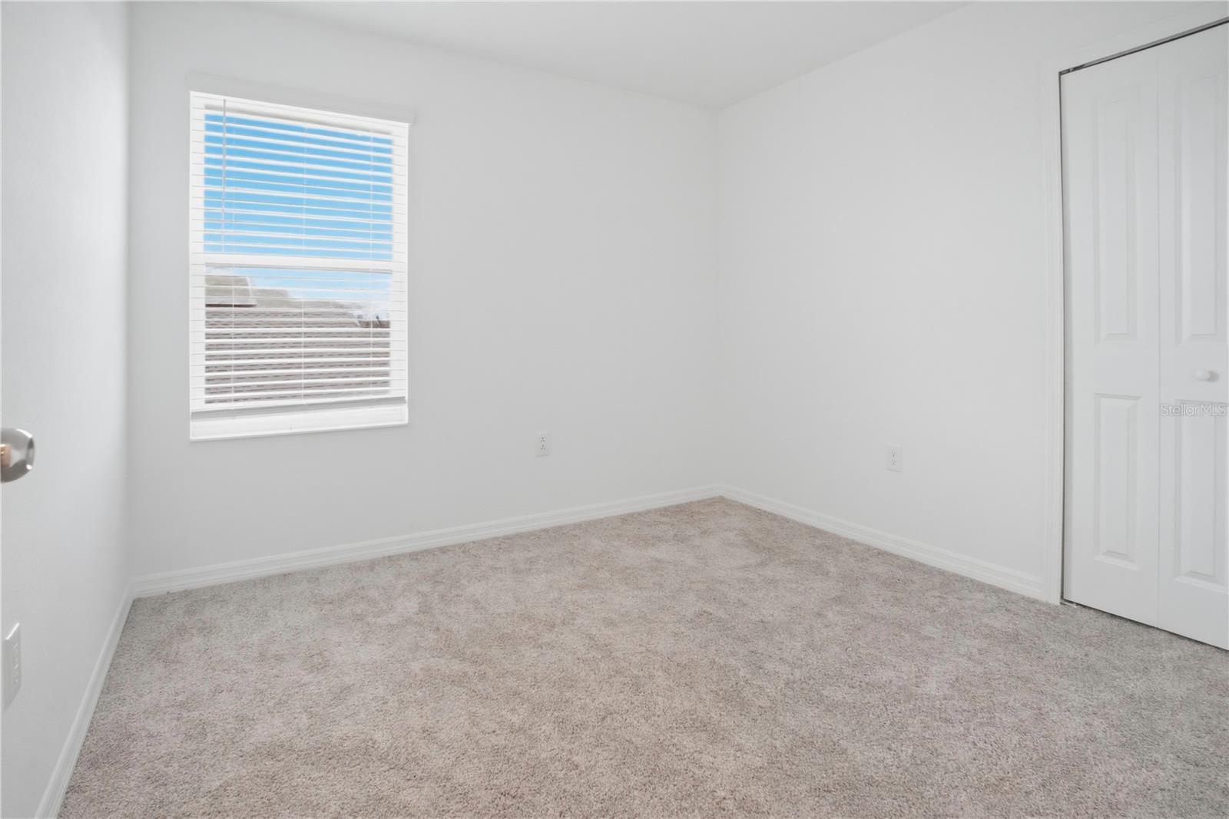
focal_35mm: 16
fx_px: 563
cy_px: 410
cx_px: 614
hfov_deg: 95.0
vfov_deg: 72.1
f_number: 5
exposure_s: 1/30
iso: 800
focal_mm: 11
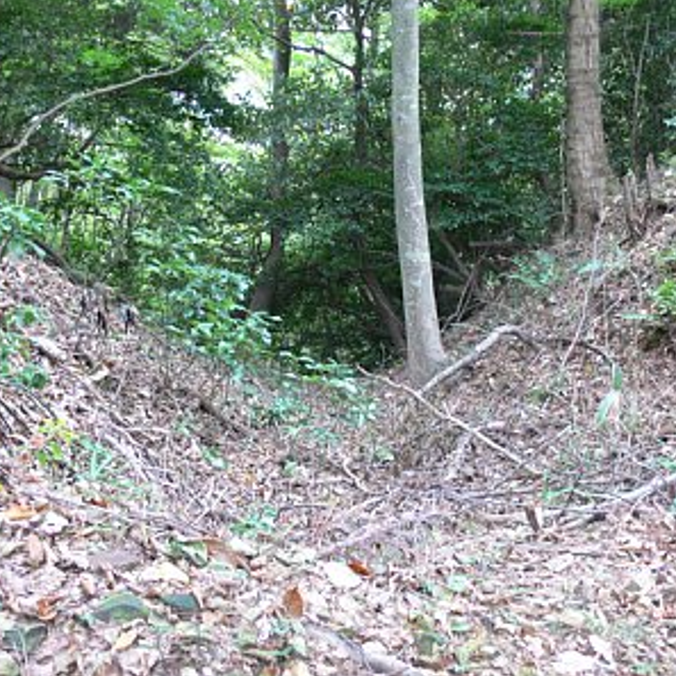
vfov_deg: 38.3
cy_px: 337
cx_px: 348
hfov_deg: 38.3
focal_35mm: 44
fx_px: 972
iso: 200
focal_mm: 7.7
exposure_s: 1/15
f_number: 2.8
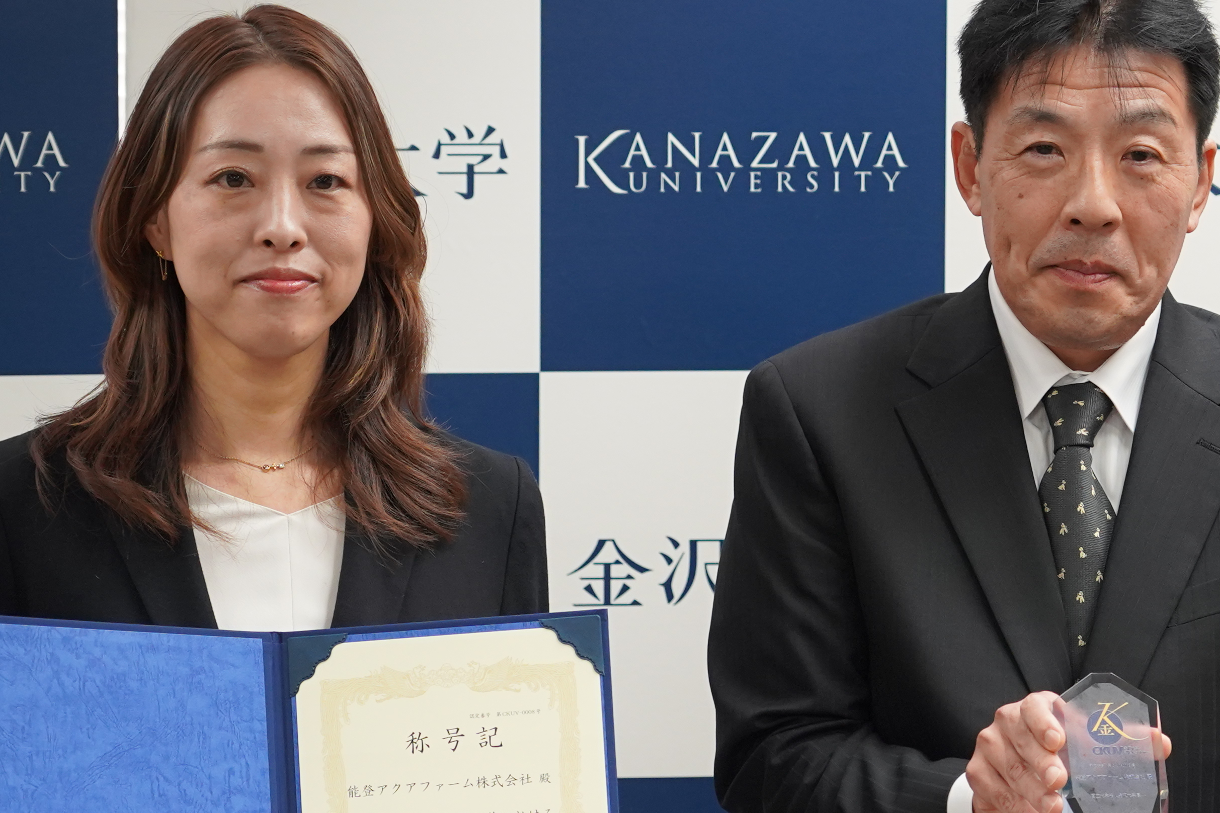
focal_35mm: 193
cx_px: 694
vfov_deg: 7.1
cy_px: 701
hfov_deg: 10.7
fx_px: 6540
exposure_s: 1/160
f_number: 4
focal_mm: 78
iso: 1600
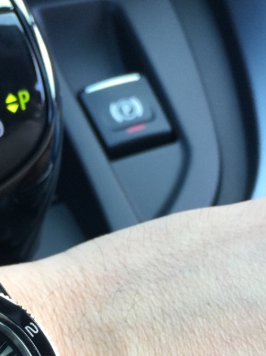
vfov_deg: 26.4
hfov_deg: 20.2
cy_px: 298
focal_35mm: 72
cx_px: 51
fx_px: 738
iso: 32
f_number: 2.2
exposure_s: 1/40
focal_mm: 4.15
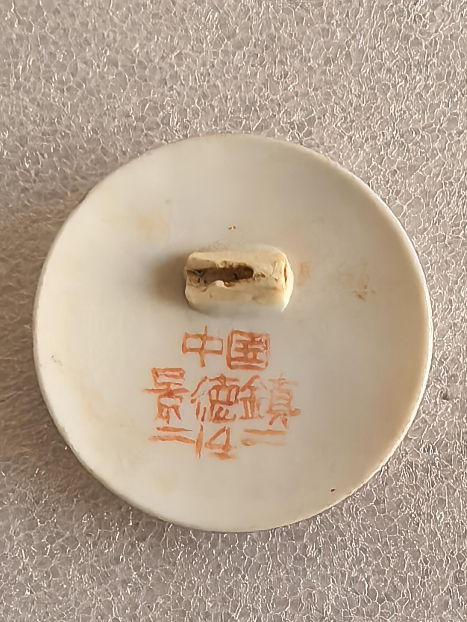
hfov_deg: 22.3
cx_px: 234
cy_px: 311
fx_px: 1187
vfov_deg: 29.4
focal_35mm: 66
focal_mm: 1.95
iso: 320
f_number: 2.2
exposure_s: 1/50
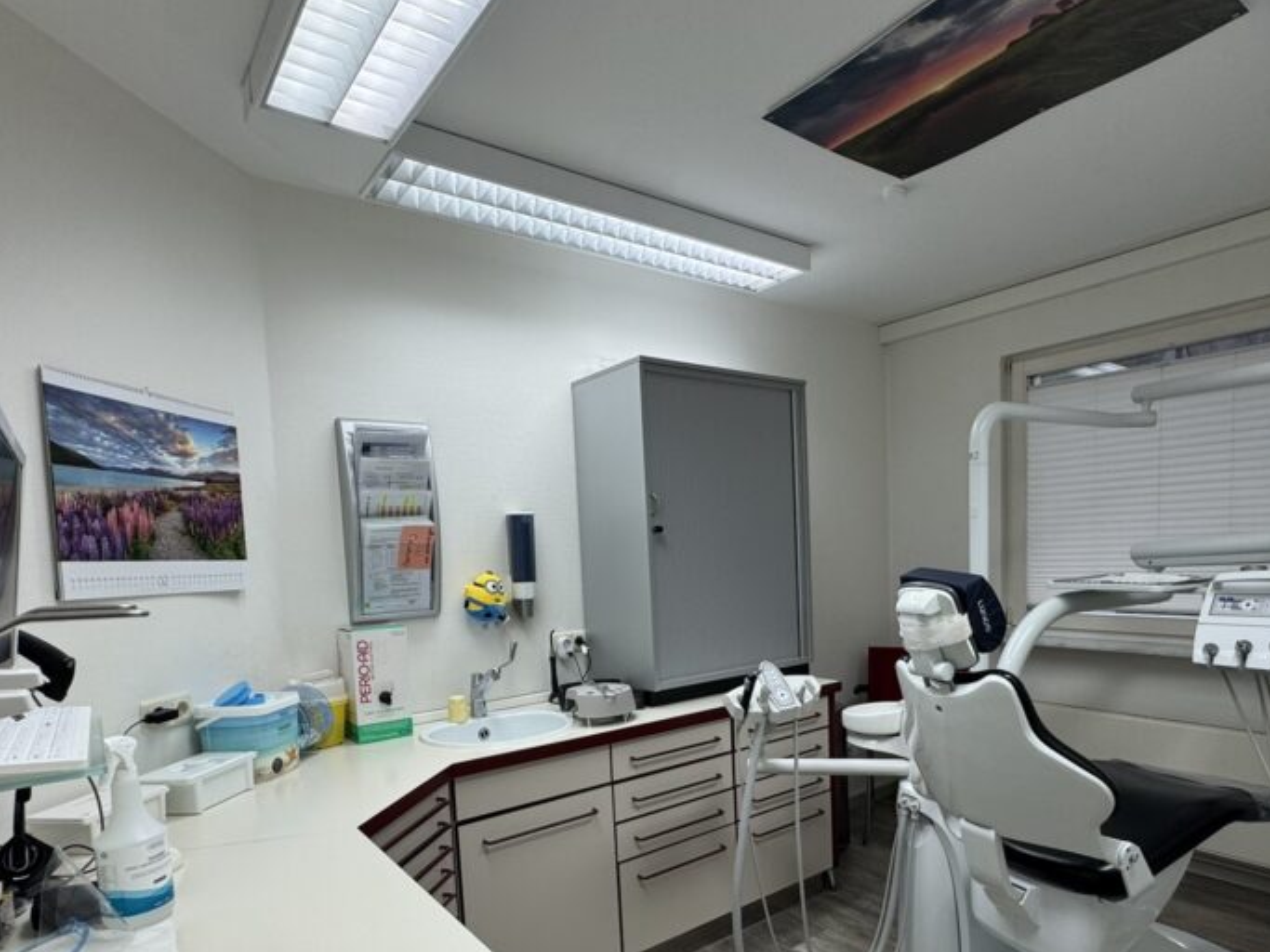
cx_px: 699
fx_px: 770
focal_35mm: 21
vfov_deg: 62.3
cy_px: 610
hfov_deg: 78.8
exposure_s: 1/100
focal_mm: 2.22
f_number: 2.2
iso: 64
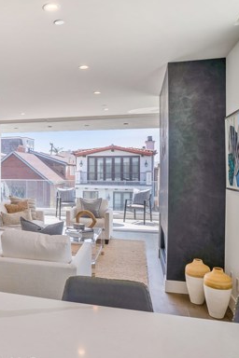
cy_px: 180
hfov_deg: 40.9
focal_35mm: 30
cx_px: 34
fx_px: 299
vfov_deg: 61.9
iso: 125
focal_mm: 18
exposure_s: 1/400
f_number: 8
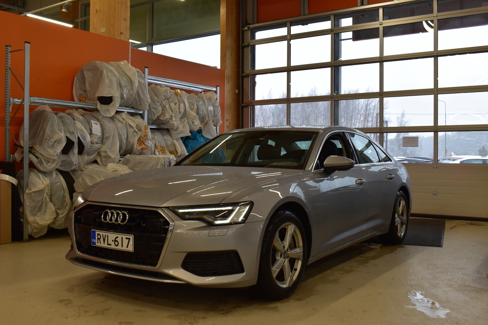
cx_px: 244
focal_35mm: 36
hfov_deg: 53.1
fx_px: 488
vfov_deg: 36.9
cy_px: 162
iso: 400
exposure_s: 1/60
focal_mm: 24
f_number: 8
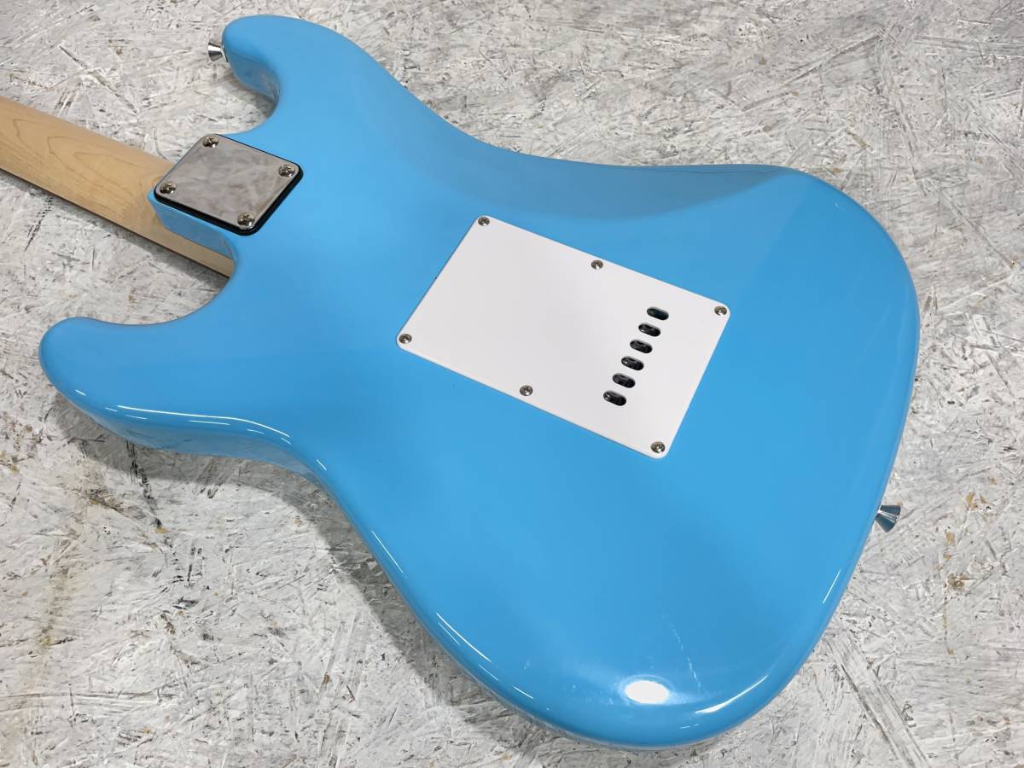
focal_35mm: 26
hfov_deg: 67.3
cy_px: 384
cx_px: 512
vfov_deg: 53.1
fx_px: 769
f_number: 1.6
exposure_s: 1/100
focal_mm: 4.2
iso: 100
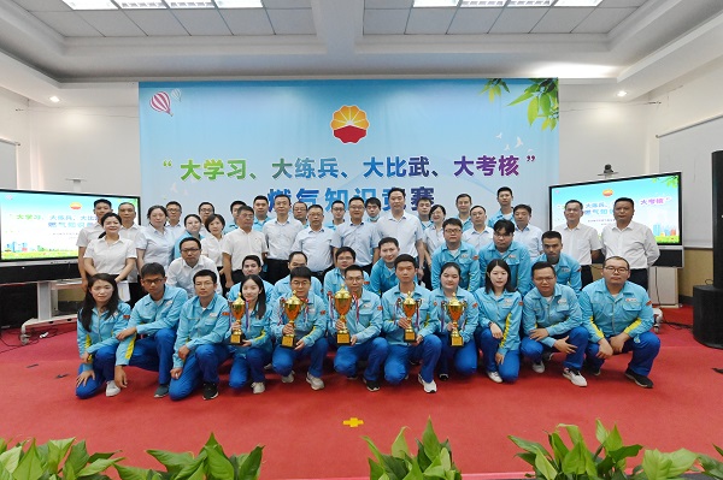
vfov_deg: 67.3
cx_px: 362
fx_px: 361
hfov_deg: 90.0
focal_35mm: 18
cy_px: 240
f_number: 9
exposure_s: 1/160
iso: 11400
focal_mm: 18
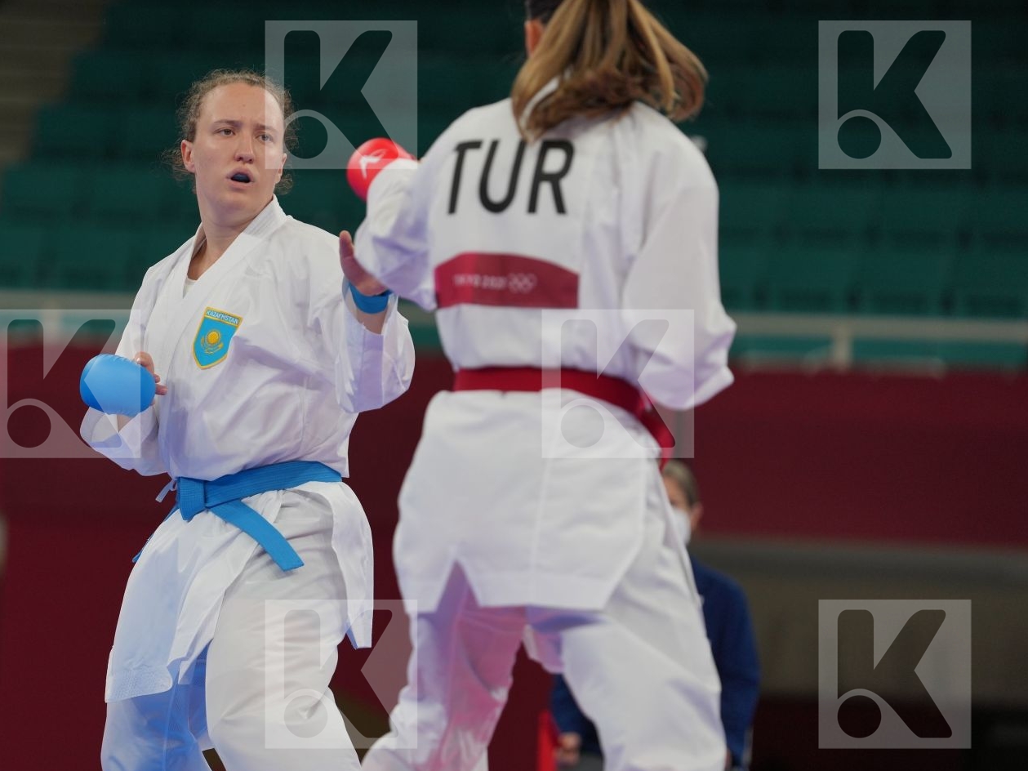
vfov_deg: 5.4
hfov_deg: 7.2
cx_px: 341
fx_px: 8166
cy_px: 384
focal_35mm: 275
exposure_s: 1/1000
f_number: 2.8
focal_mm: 200
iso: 500
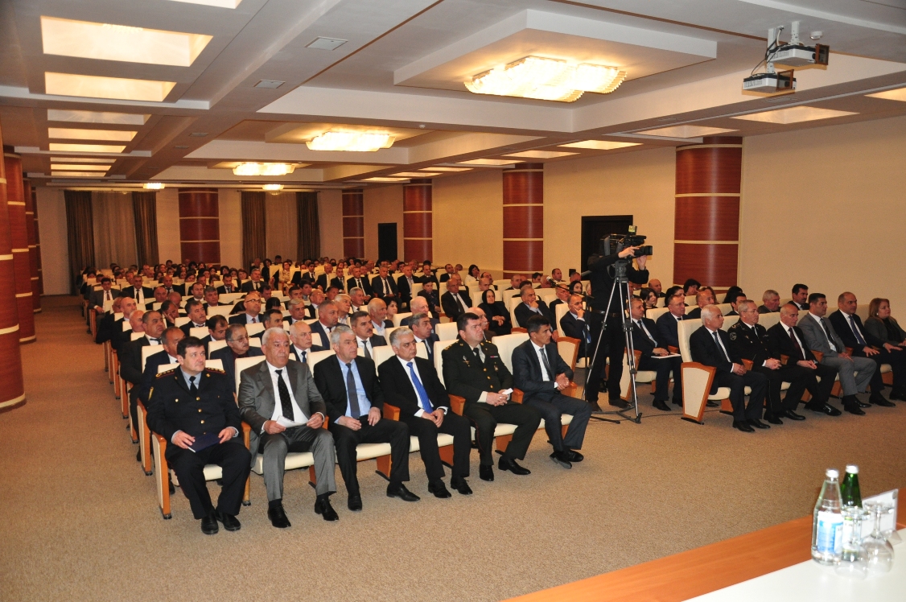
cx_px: 453
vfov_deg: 47.8
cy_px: 301
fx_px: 679
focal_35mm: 27
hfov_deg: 67.4
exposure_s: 1/160
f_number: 3.5
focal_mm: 18
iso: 800
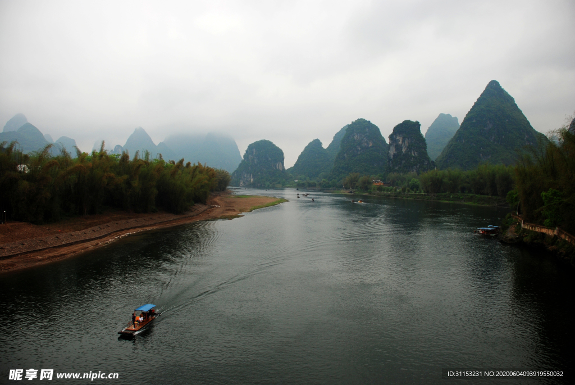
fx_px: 432
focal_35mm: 27
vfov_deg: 48.0
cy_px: 192
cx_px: 288
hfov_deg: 67.3
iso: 100
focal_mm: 18
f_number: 3.5
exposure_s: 1/500
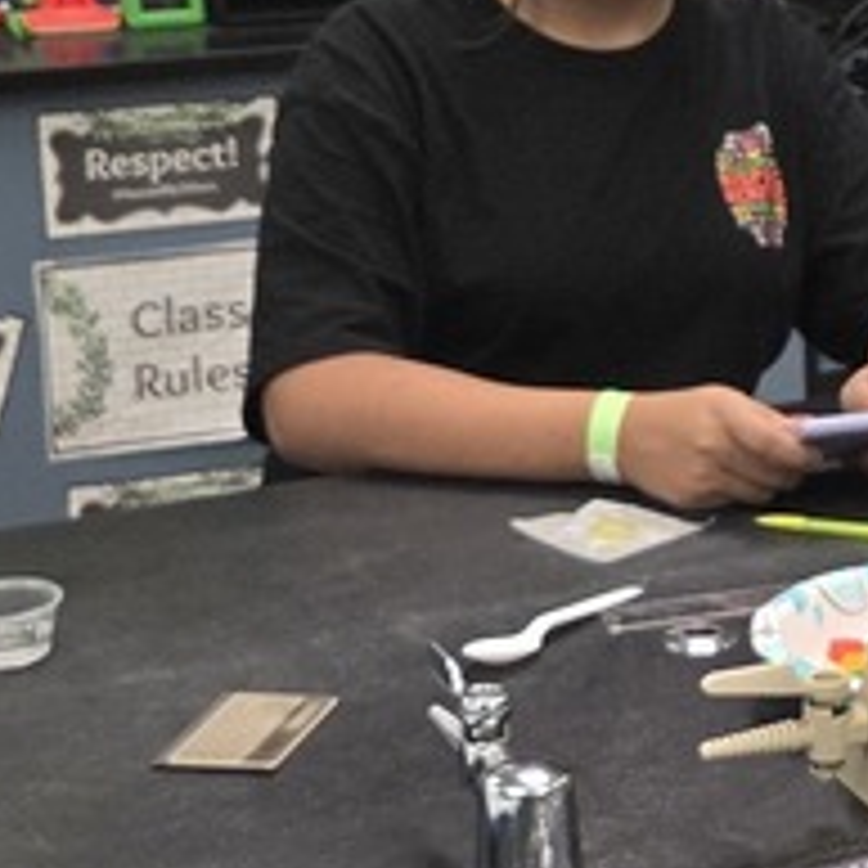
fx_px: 3064
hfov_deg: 15.1
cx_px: 1255
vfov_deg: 16.1
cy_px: 436
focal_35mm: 108
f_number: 1.8
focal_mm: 5.4
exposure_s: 1/120
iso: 200
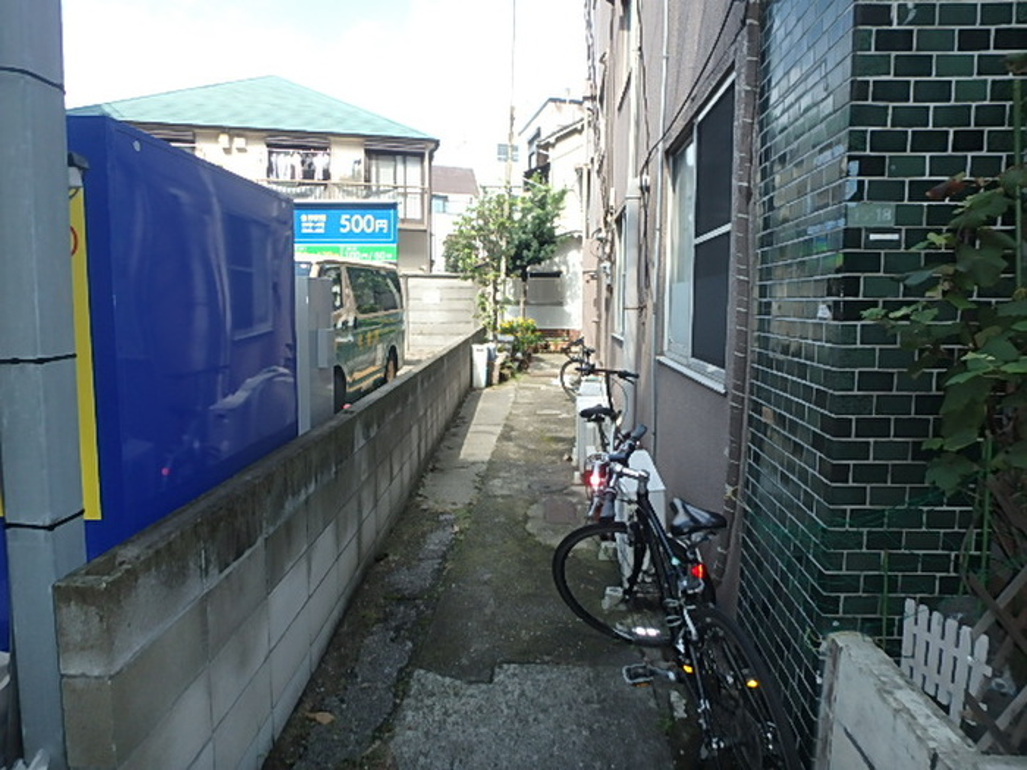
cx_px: 514
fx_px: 623
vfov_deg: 63.4
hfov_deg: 79.0
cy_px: 385
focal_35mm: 21
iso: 125
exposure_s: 1/250
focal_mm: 3.7
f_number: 3.5
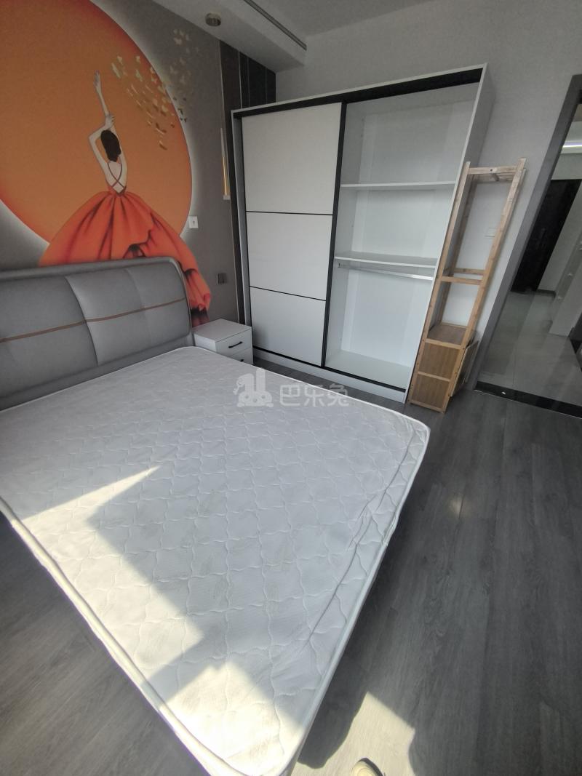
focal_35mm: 13
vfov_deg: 106.2
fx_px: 291
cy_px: 388
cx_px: 291
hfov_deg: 89.9
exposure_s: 1/283
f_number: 2.2
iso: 50
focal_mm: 1.95
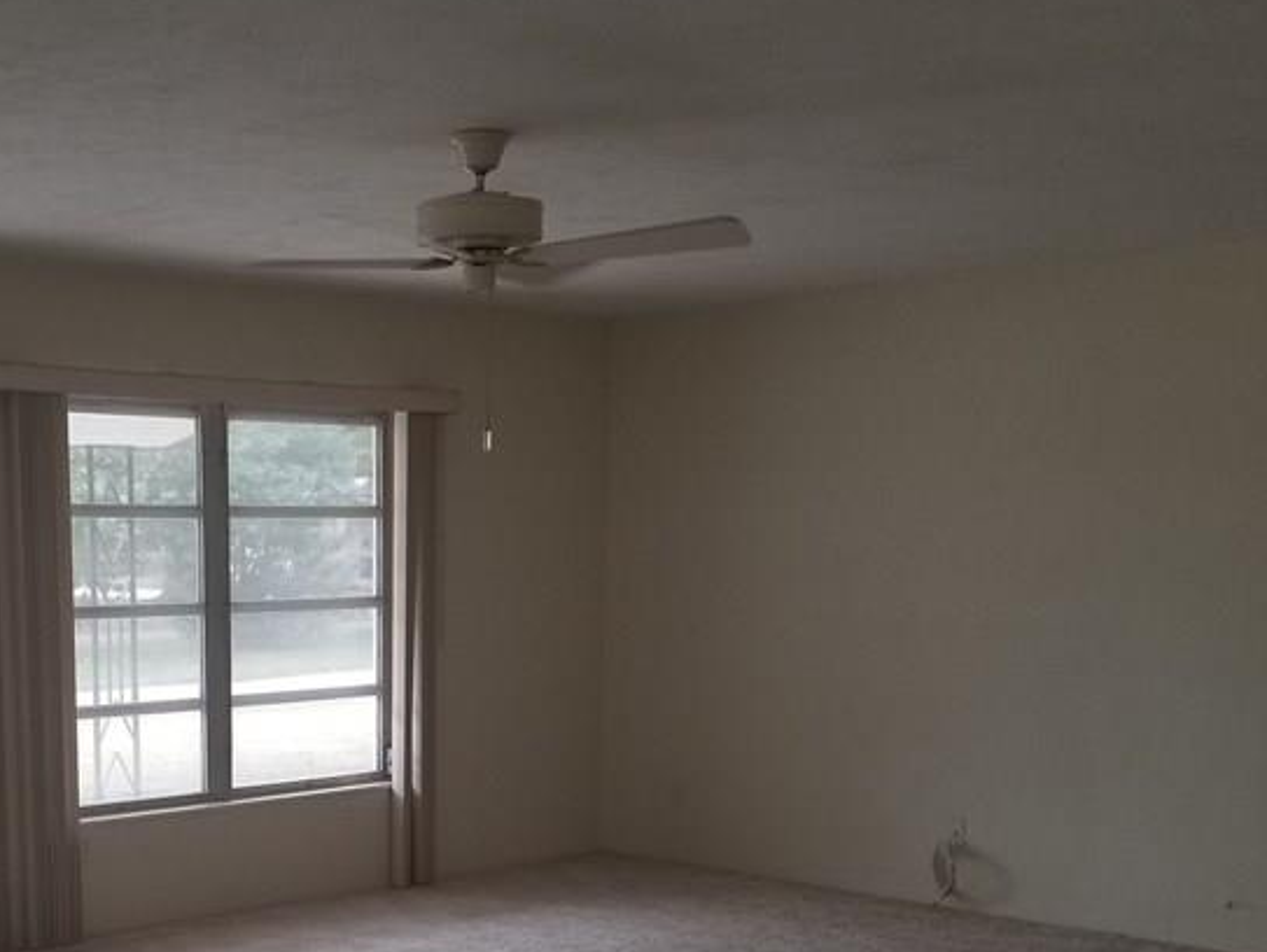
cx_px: 336
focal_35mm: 49
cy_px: 826
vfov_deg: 28.7
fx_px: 1795
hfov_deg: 38.0
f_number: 1.7
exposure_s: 1/60
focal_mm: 4.3
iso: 100
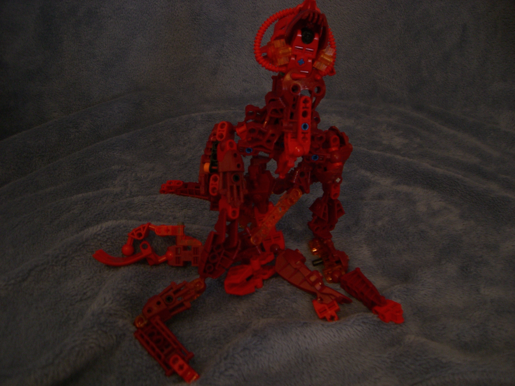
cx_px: 258
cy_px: 193
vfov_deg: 37.7
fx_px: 565
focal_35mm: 38
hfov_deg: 49.0
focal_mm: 6.2
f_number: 2.7
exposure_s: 1/8
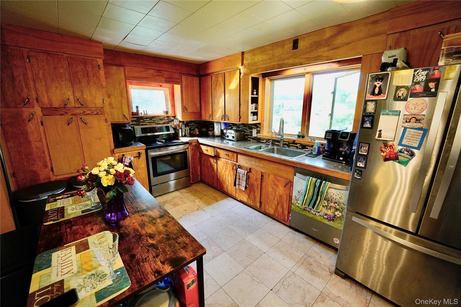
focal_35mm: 14
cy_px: 154
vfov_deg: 81.2
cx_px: 230
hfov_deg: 104.3
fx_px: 179
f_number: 11
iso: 1600
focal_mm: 14
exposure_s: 1/30
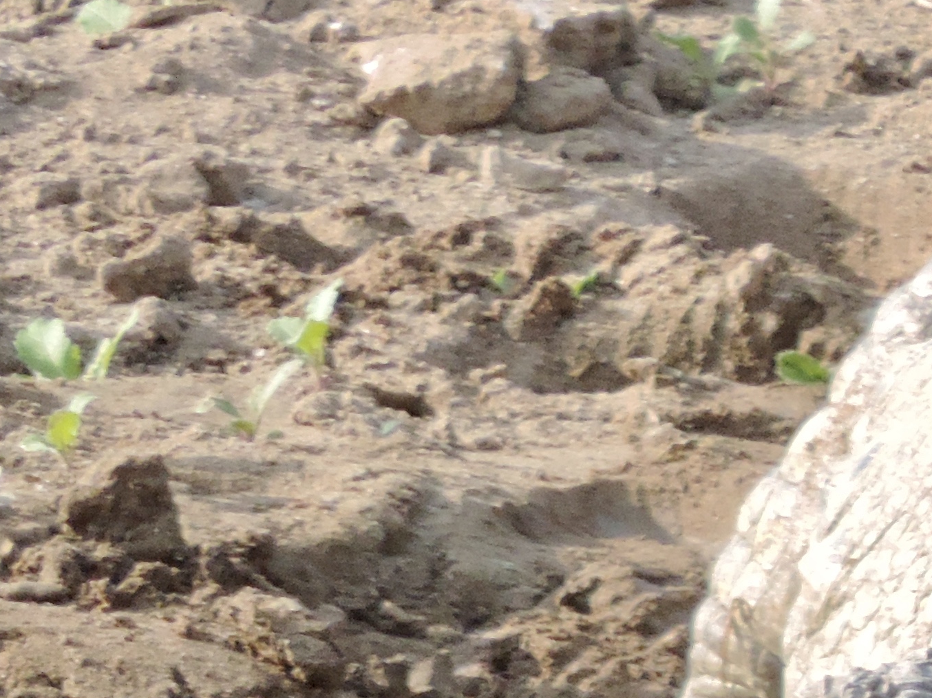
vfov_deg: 0.4
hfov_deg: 0.5
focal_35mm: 3617
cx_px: 1172
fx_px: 97367
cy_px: 776
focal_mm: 180
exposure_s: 1/500
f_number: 5.9
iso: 400
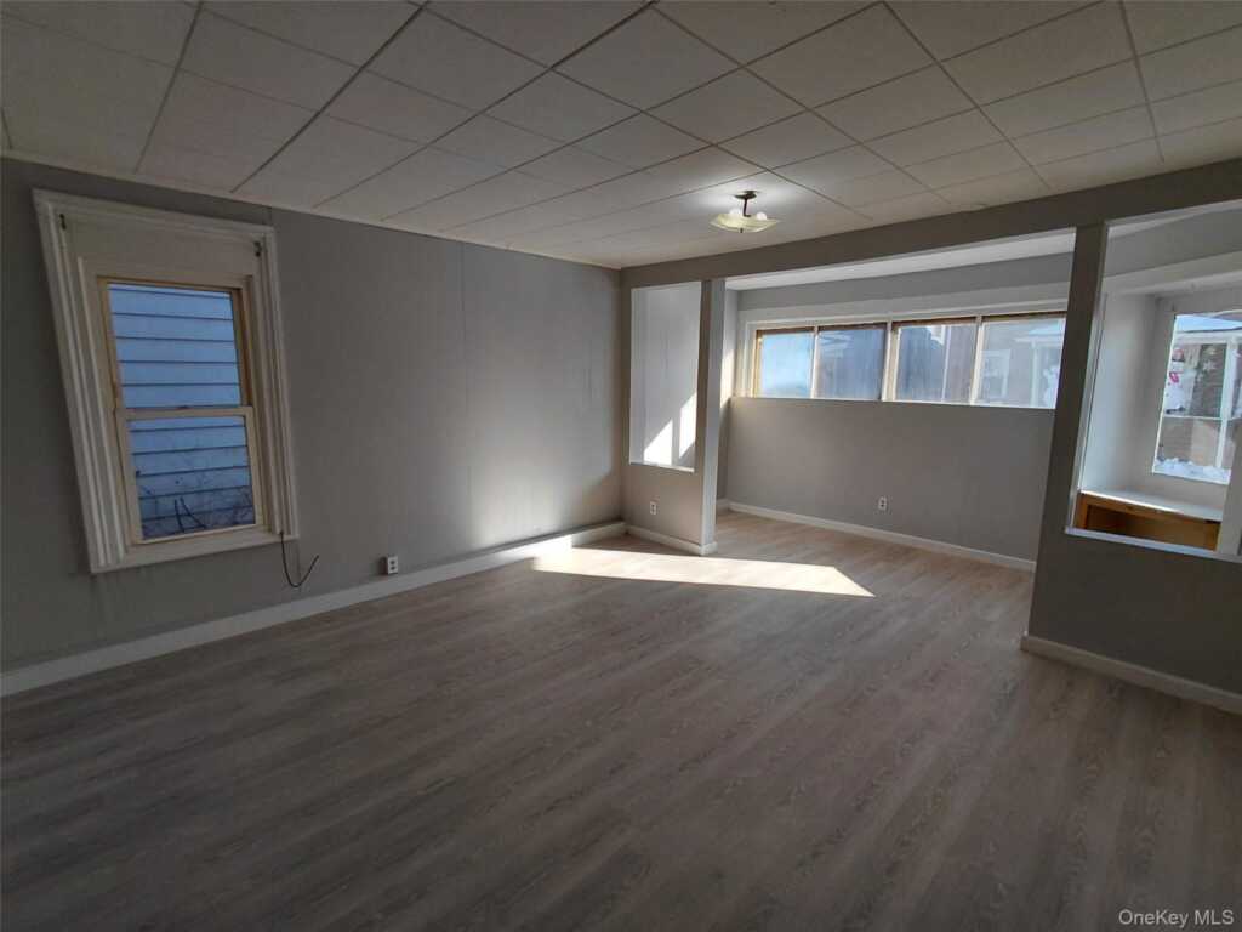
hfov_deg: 94.5
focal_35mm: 16
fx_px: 574
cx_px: 621
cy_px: 466
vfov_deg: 78.1
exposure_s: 1/338
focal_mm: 1.64
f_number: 2.2
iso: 40
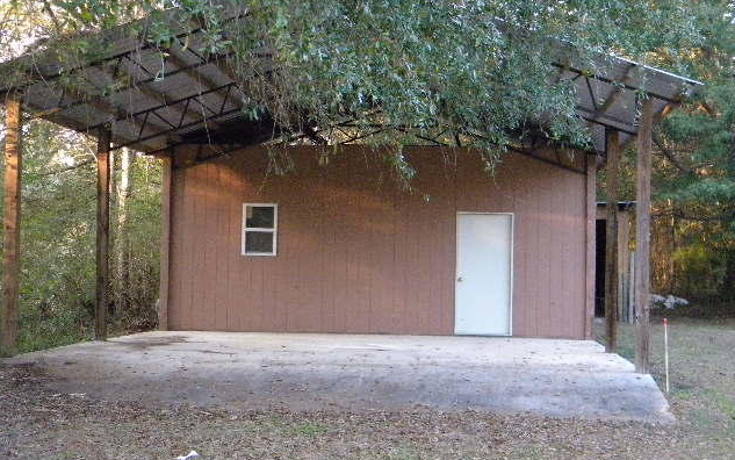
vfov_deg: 21.7
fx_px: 1202
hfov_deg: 34.0
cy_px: 233
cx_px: 365
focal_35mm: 60
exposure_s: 1/130
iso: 800
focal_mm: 10.1
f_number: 4.1
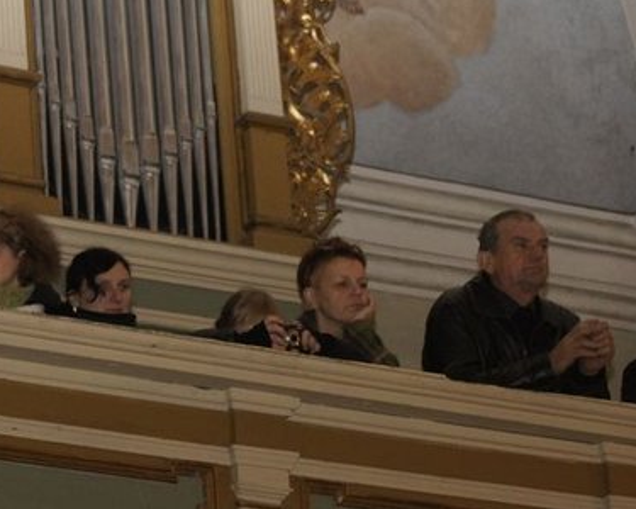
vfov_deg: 8.5
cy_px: 278
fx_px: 3441
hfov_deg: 10.5
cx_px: 107
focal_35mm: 183
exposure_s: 1/125
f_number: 5.6
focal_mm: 75
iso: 1600
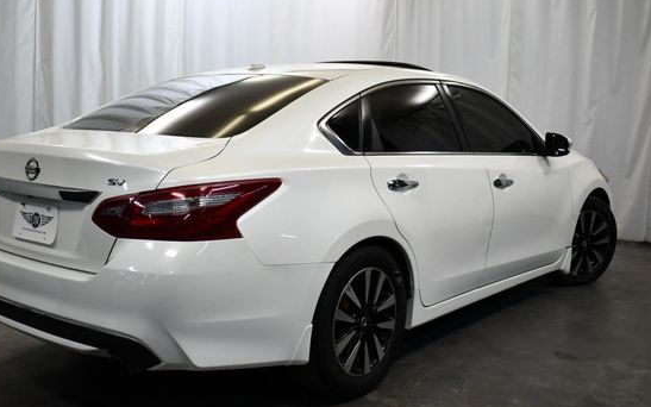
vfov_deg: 29.9
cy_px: 212
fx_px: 763
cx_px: 292
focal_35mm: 43
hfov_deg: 46.1
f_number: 3.5
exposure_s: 1/250
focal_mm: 18
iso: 720
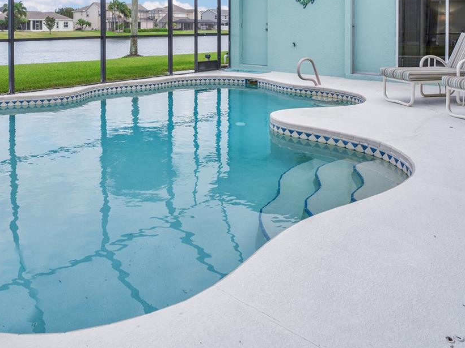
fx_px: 403
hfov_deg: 59.2
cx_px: 176
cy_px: 58
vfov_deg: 44.0
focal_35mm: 30
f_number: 6.3
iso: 100
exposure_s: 1/100
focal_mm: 16
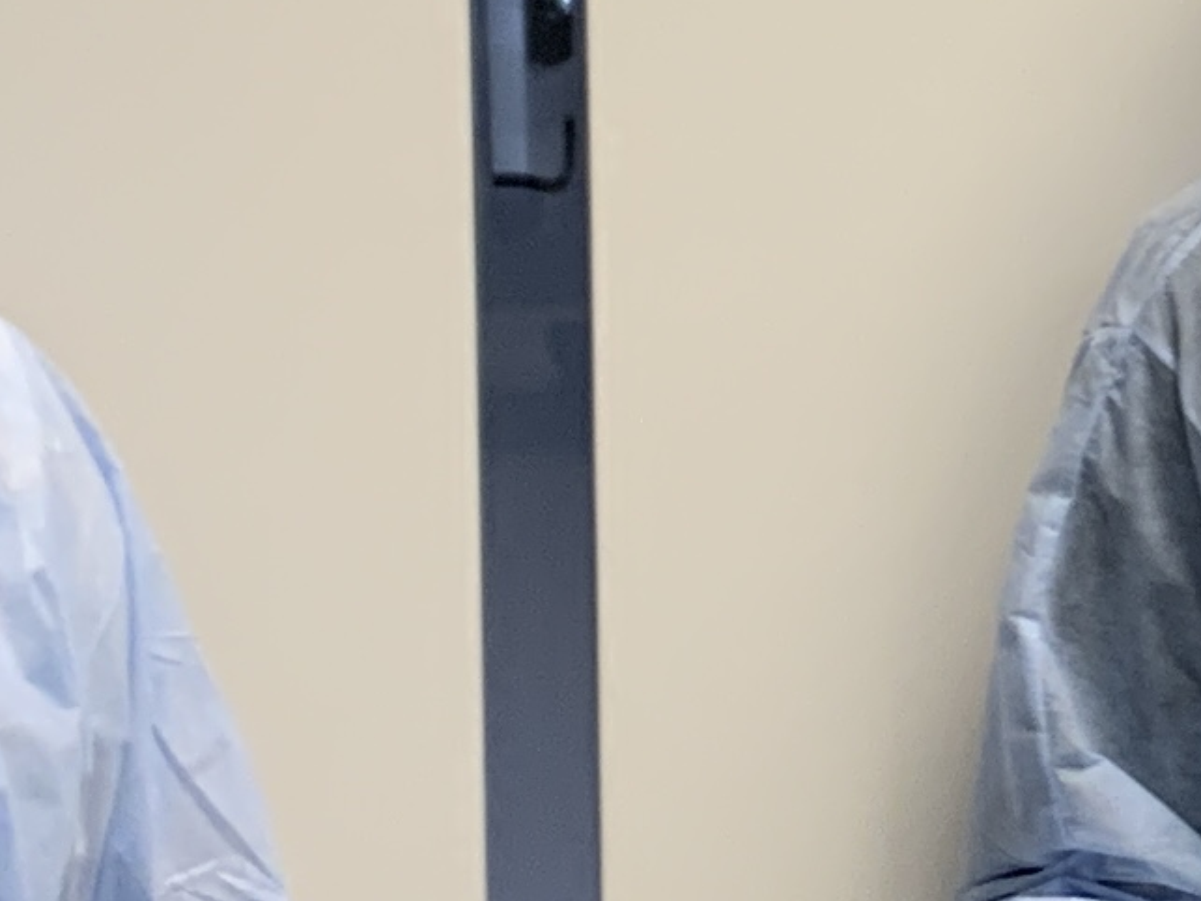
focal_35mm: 163
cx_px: 1569
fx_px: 5654
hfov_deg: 11.8
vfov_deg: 9.1
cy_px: 198
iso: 80
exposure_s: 1/50
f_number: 1.8
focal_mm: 4.25
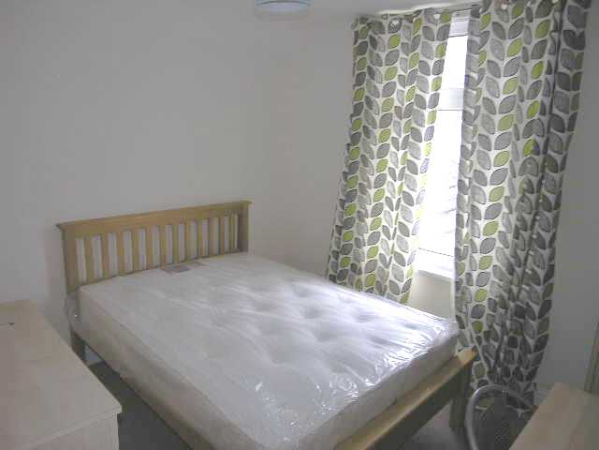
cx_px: 300
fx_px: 415
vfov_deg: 56.8
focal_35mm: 24
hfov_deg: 71.6
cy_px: 225
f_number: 2.6
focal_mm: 6.1
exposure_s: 1/30
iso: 50
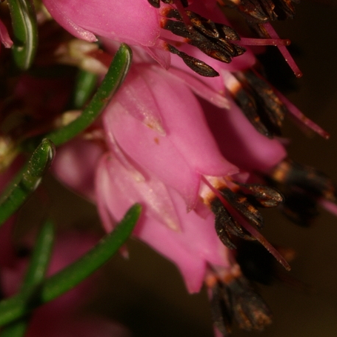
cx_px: 126
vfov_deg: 6.5
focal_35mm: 269
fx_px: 2963
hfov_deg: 6.5
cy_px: -30
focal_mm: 80
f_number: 18
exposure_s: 1/125
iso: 100
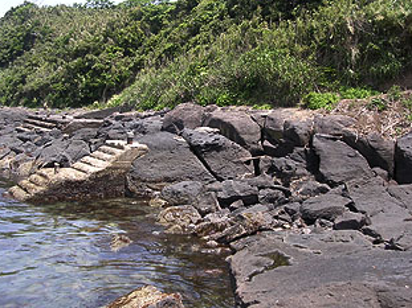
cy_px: 148
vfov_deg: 32.8
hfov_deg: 43.0
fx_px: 523
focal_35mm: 44
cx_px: 199
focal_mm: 5.8
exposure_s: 1/413
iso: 100
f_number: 2.8
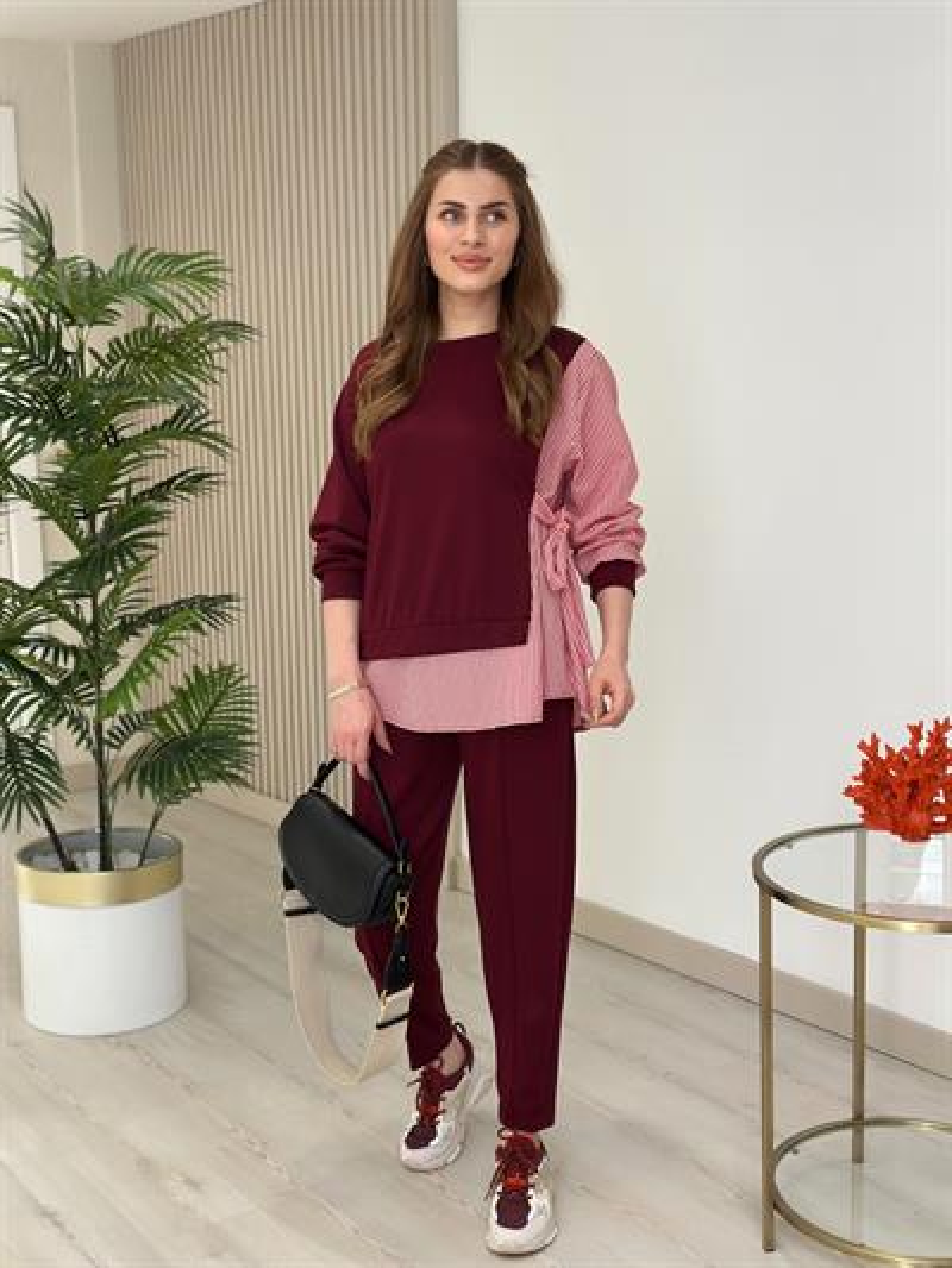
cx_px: 476
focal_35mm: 48
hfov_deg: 30.3
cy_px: 634
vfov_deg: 39.6
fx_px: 1759
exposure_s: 1/373
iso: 80
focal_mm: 6.86
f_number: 1.78
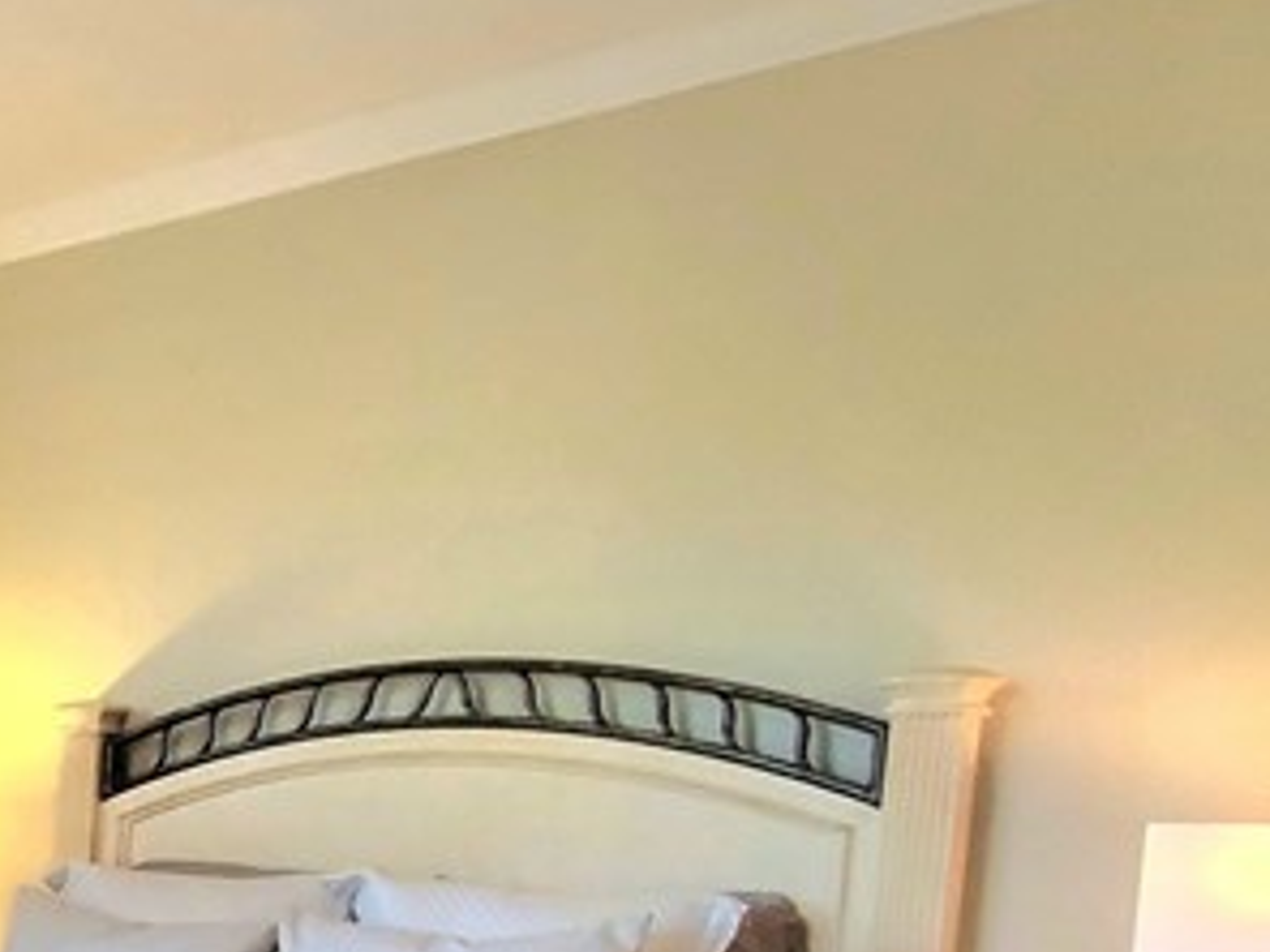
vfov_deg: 30.0
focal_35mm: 45
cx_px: -566
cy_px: 952
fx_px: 1651
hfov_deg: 29.1
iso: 125
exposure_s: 1/60.2
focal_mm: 1.8
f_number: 2.2
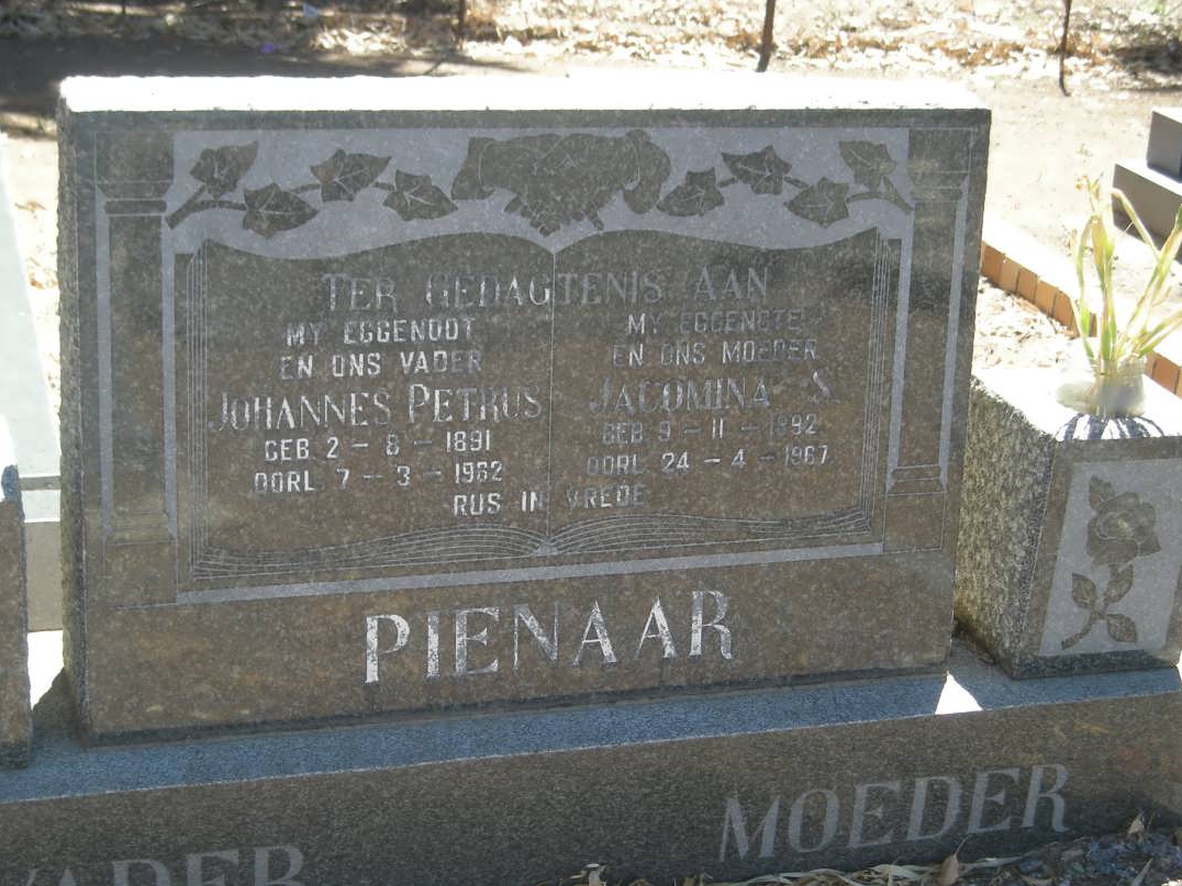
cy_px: 476
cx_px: 572
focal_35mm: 68
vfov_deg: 21.6
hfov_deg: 28.6
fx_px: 2322
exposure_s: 1/112
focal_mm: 9.9
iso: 50
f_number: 3.5
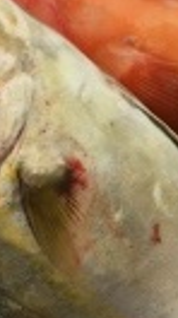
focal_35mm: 120
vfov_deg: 17.8
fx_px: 1009
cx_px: 162
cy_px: 99
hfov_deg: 10.0
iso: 25
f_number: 2.2
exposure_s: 1/120
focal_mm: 4.15
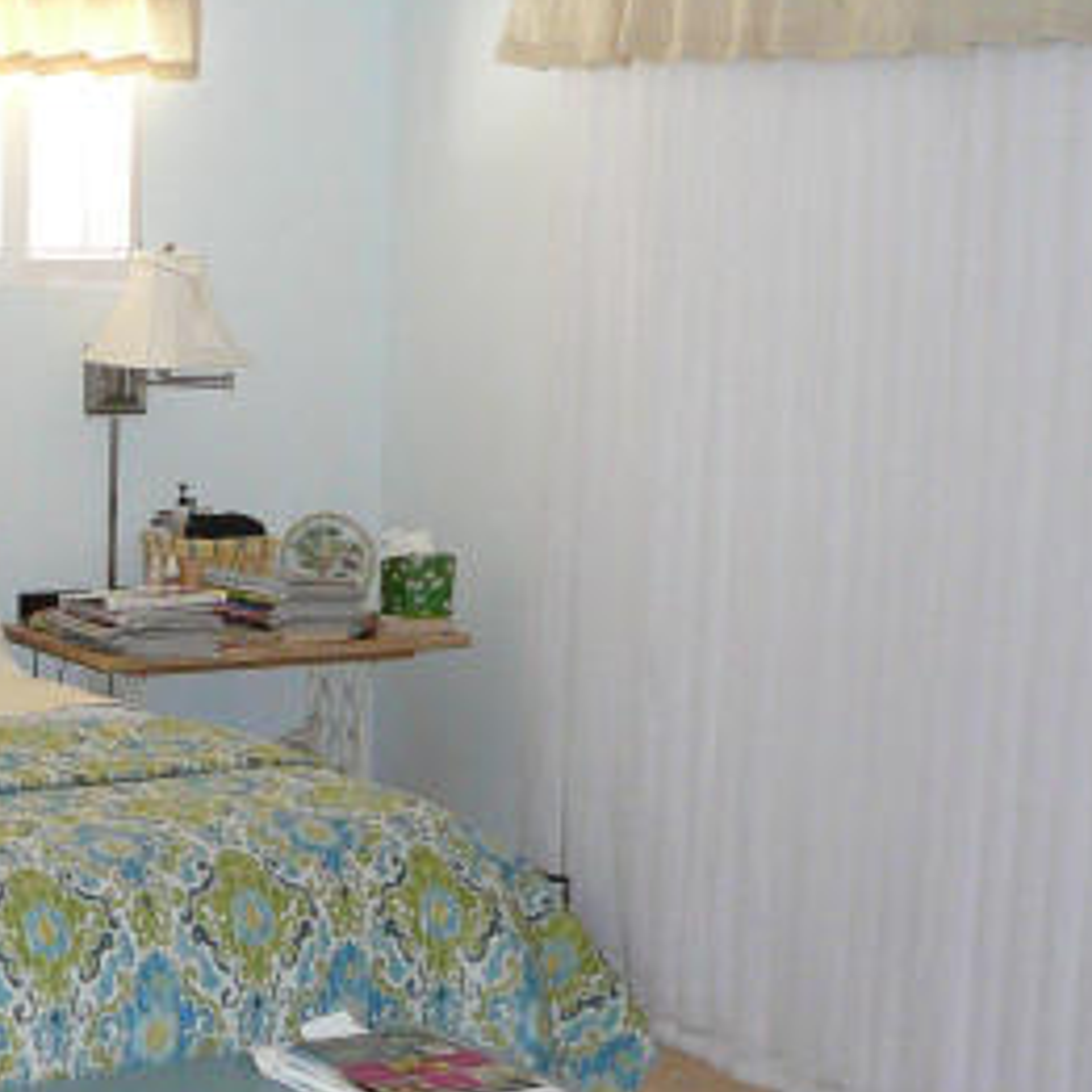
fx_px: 2712
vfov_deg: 22.8
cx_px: -21
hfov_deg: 21.9
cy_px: 611
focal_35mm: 76
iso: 320
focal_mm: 5.2
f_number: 2.8
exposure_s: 1/30
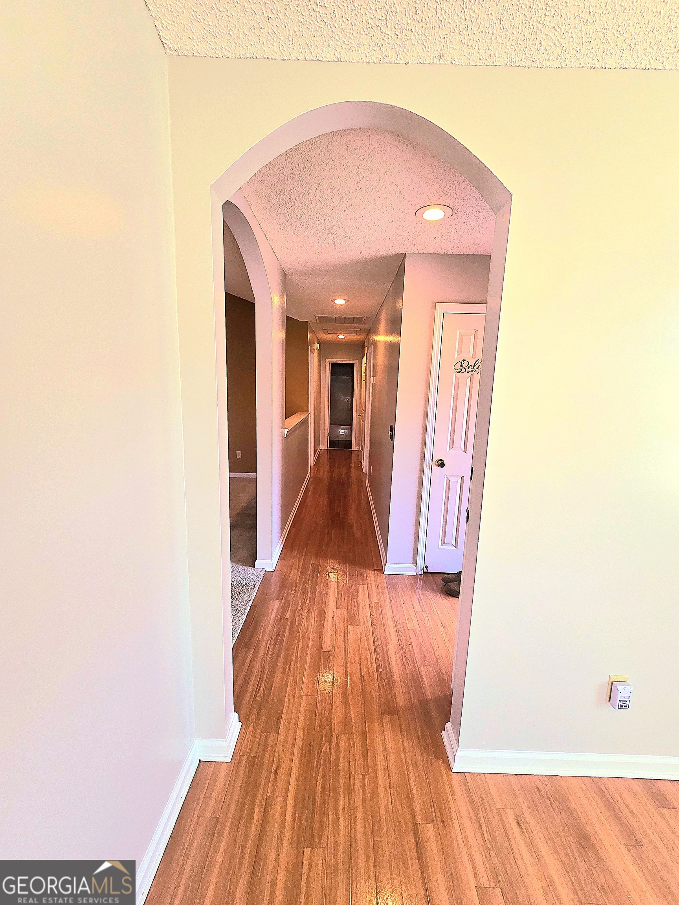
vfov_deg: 106.2
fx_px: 340
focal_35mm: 13
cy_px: 452
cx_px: 340
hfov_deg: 89.9
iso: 250
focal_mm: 2.2
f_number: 2.2
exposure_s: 1/120
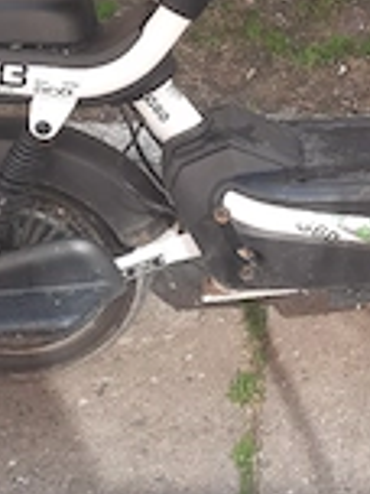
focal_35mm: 66
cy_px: 88
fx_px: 941
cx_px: 376
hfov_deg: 21.4
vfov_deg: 28.7
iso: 32
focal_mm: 4.6
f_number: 2
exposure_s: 1/208
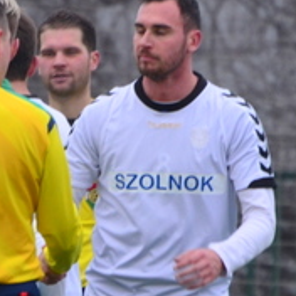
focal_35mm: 1617
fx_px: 15643
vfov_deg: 1.1
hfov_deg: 1.1
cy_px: 288
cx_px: -15
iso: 640
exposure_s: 1/250
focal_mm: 280
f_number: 5.6
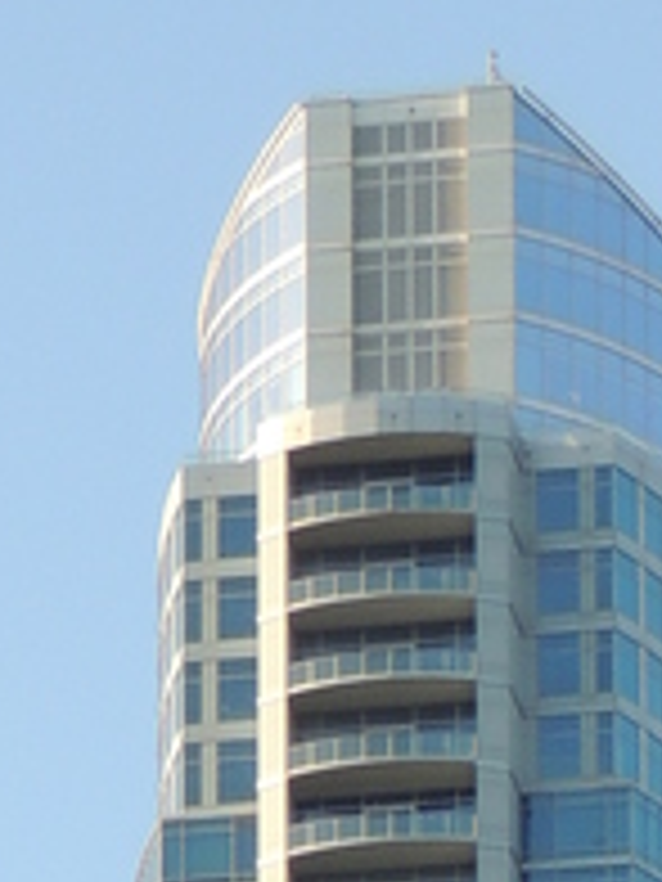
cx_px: 45
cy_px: 2768
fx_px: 11678
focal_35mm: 458
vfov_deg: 4.2
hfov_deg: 3.2
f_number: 3.9
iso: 100
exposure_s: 1/250
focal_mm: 12.4
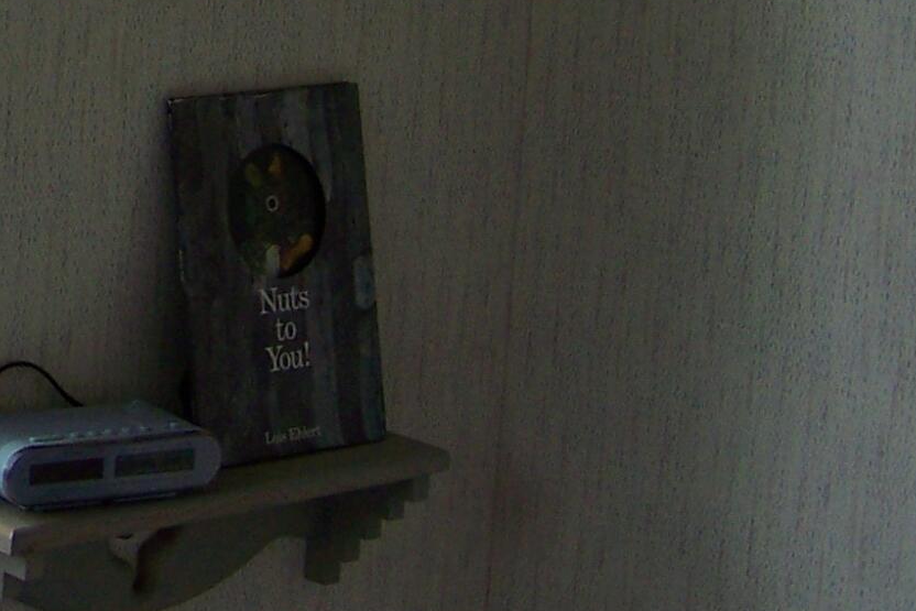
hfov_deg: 14.6
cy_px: -308
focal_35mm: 135
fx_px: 3435
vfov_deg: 9.9
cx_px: -252
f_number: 2.8
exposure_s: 1/30
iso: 80
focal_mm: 5.85
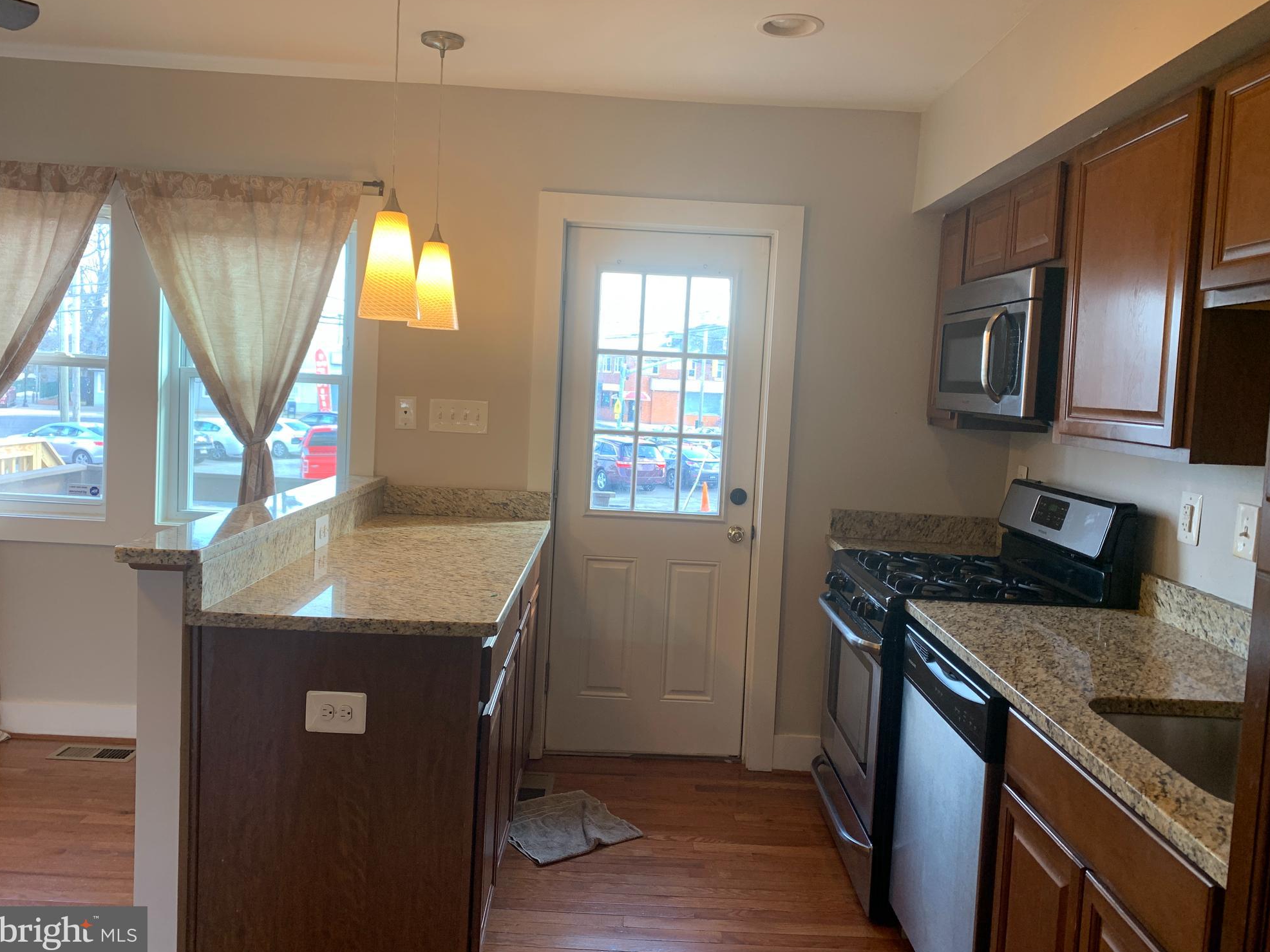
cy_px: 465
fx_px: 991
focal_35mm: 27
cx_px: 646
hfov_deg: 65.3
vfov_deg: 51.3
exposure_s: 1/60
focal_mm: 4.25
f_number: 1.8
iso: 64
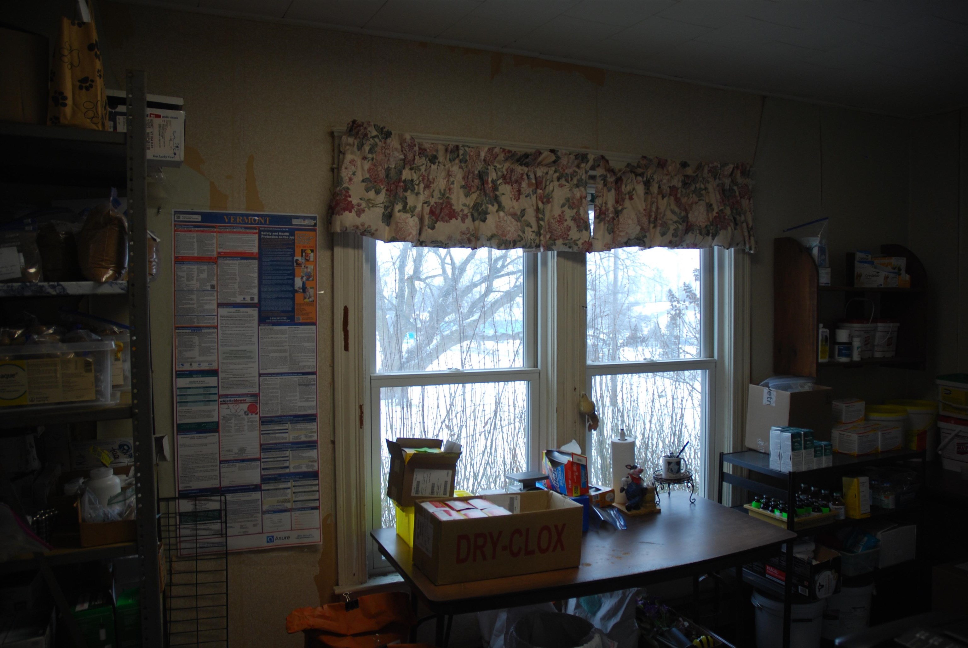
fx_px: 727
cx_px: 484
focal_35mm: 27
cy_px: 324
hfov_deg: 67.3
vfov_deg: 48.0
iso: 200
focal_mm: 18
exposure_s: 1/60
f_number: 4
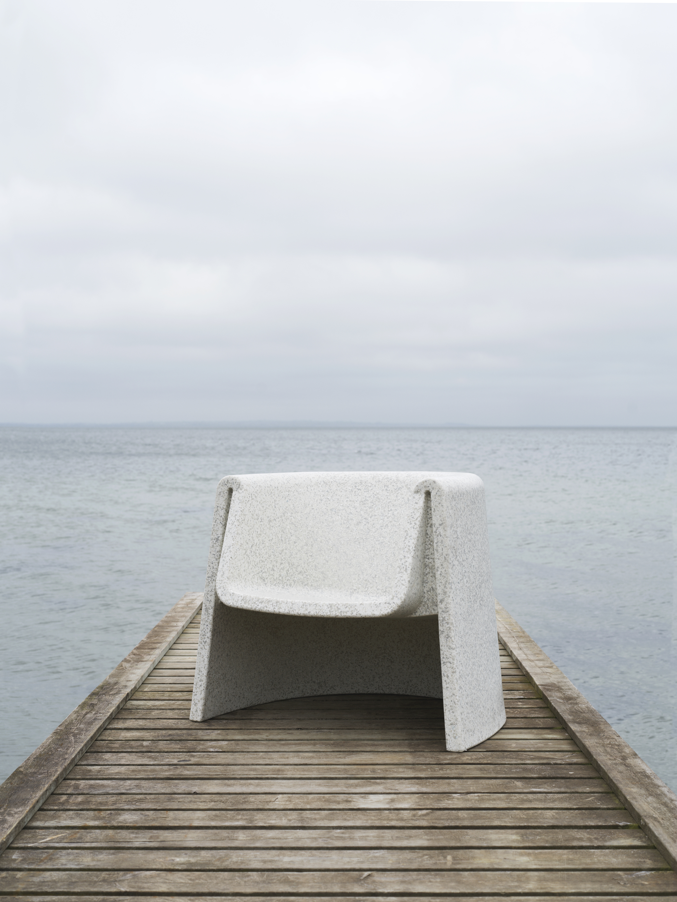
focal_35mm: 51
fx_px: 1330
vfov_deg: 37.5
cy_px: 451
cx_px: 338
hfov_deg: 28.6
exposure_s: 1/180
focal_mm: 65
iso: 100
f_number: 16
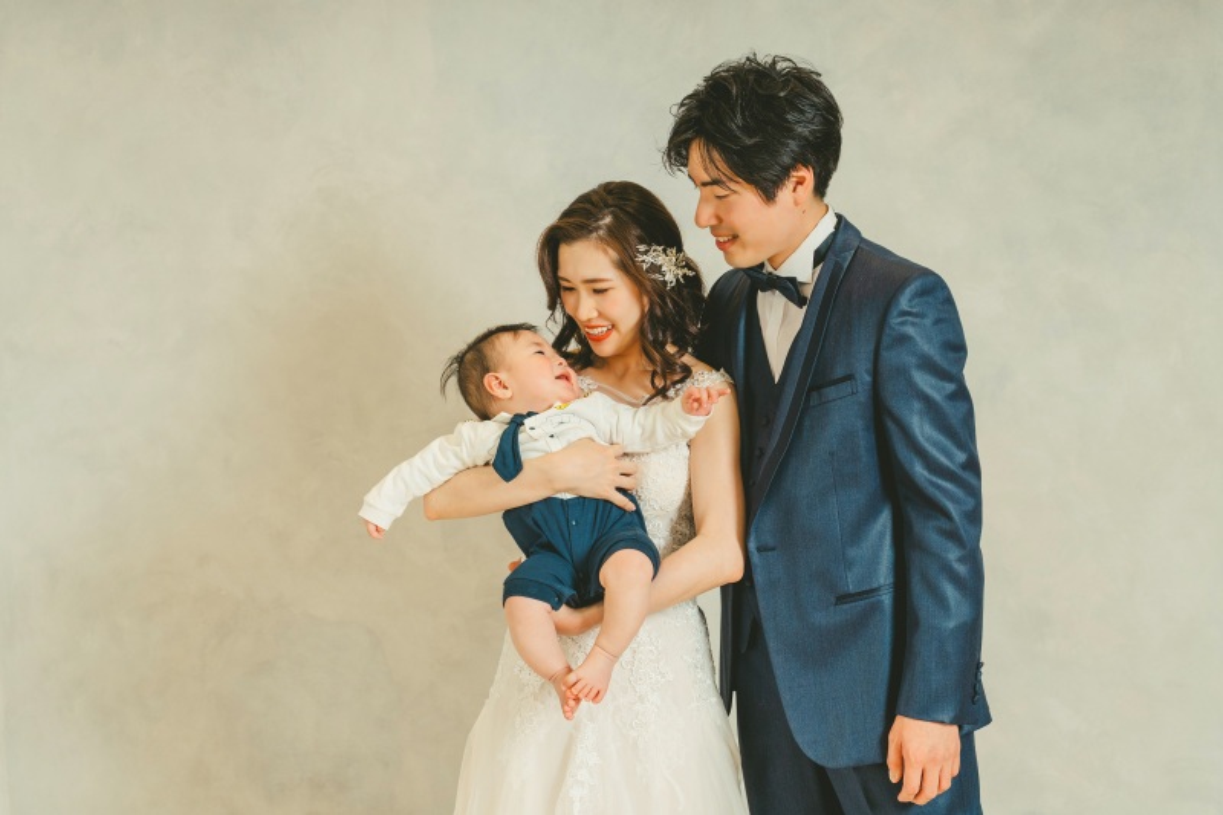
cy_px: 408
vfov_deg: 26.0
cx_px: 612
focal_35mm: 52
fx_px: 1766
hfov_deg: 38.2
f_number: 5.6
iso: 400
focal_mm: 52
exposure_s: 1/80
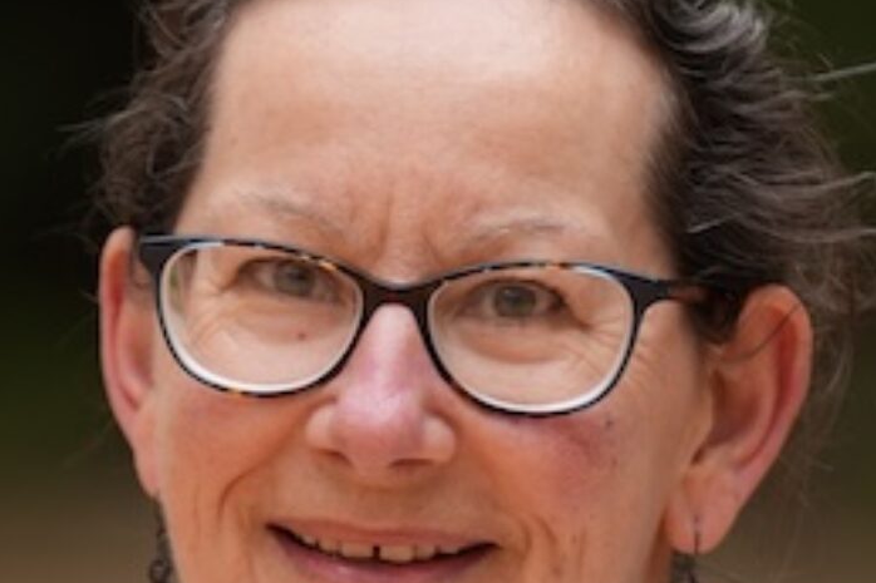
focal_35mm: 294
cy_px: 474
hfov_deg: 7.0
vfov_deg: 4.7
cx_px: 449
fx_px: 7152
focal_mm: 171
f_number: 2.8
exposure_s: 1/200
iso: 125
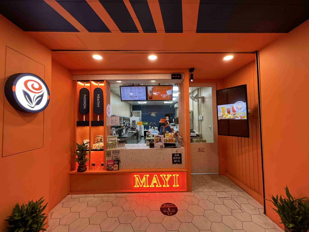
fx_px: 116
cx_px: 154
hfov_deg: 106.2
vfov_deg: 89.9
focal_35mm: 13
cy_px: 116
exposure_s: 1/120
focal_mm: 1.57
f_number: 1.8
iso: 160
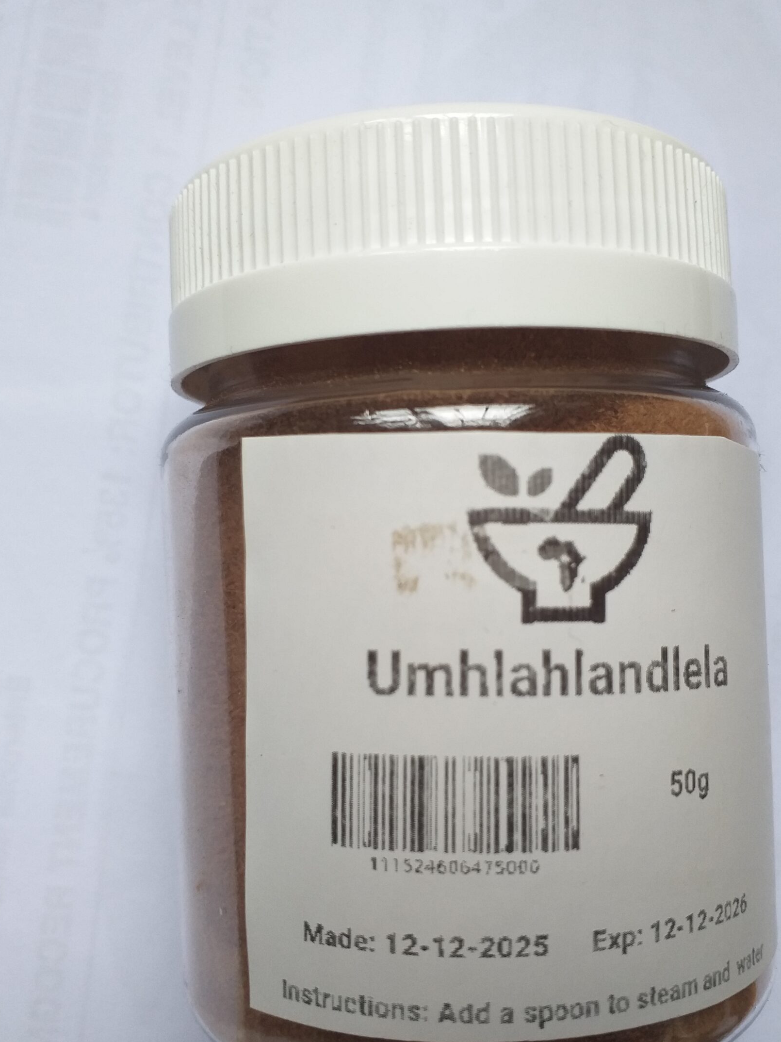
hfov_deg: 45.4
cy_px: 543
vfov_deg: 58.3
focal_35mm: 31
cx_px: 436
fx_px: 933
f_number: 1.9
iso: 64
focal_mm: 3.6
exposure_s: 1/100
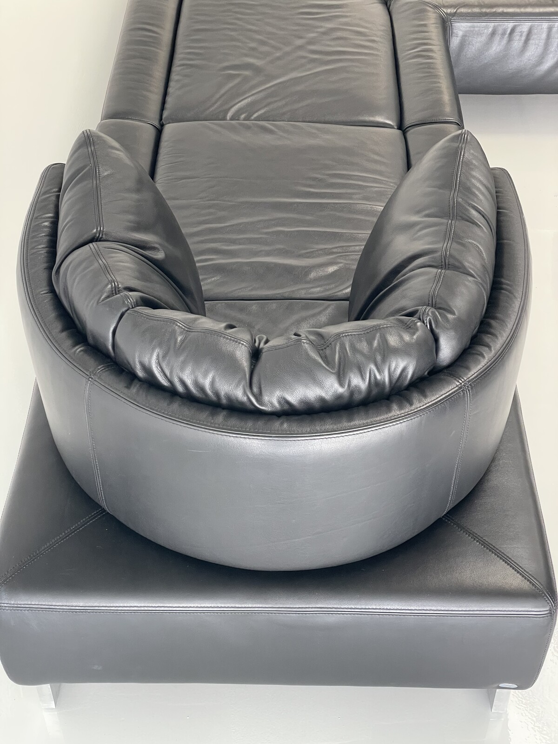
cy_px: 372
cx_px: 279
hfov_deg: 28.0
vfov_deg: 36.8
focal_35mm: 52
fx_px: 1118
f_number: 2
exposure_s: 1/86
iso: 200
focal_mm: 6
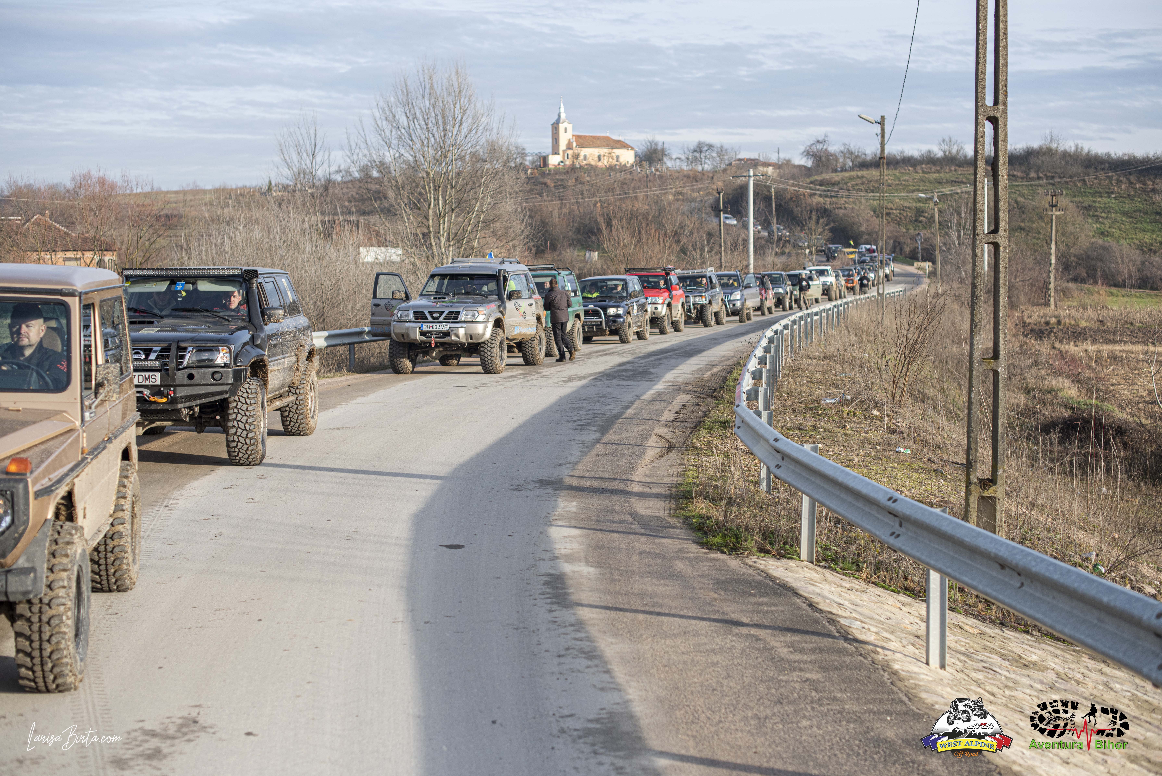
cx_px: 581
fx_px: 1614
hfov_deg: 39.6
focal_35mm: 50
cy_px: 388
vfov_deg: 27.0
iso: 320
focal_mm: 50
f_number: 2.8
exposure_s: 1/3200
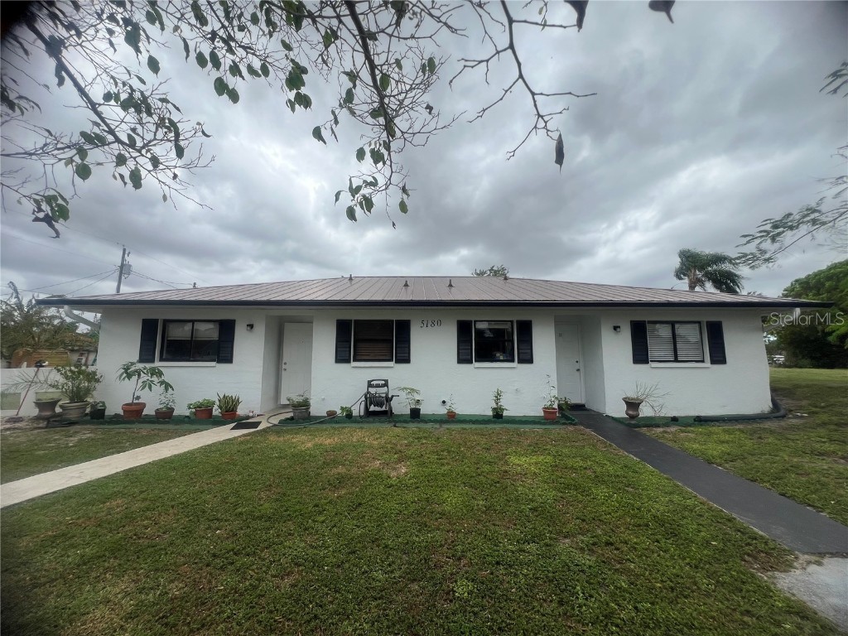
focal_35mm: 13
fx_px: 318
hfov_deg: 106.2
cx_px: 424
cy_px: 318
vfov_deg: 89.9
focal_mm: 1.57
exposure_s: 1/1754
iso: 32
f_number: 1.8
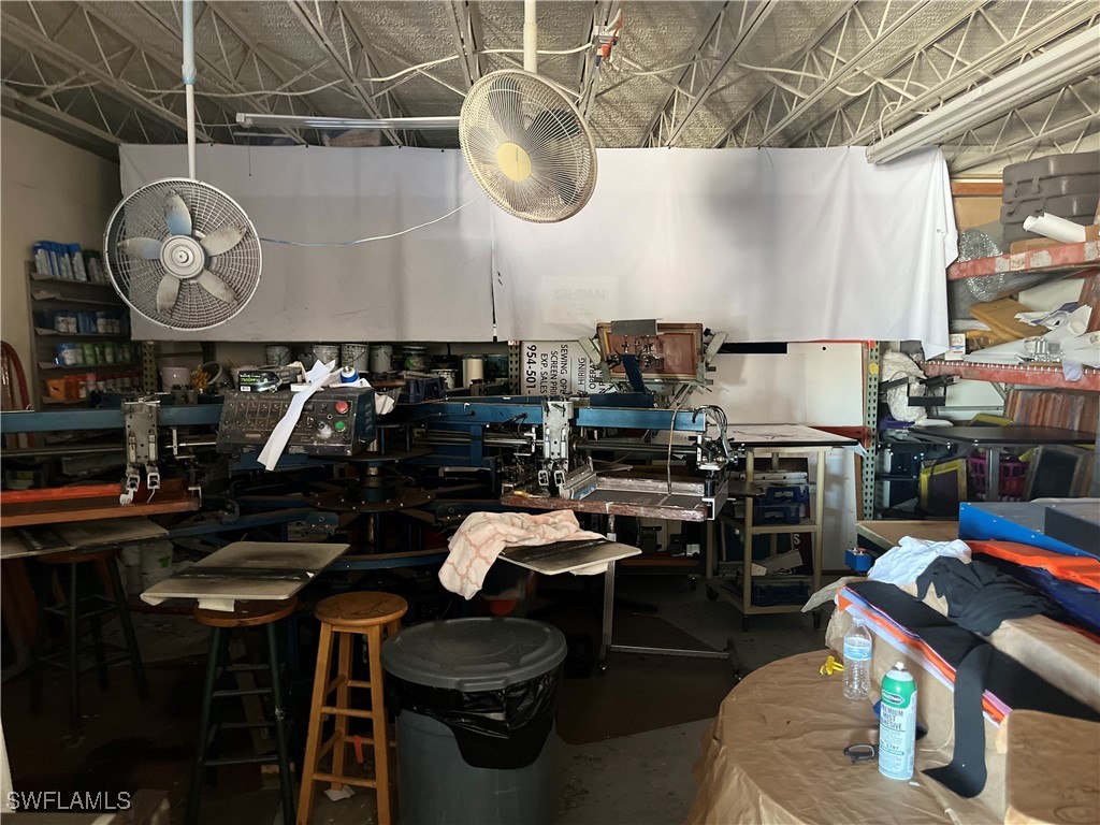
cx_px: 550
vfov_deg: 53.1
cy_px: 412
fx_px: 826
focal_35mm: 26
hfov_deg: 67.3
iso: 640
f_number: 1.6
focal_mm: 5.1
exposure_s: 1/30
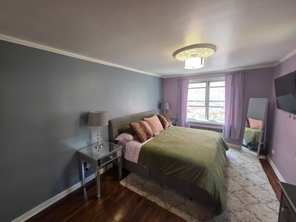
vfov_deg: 89.9
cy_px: 111
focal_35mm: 13
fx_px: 111
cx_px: 148
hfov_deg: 106.2
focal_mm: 2.2
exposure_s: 1/60
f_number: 1.9
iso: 200
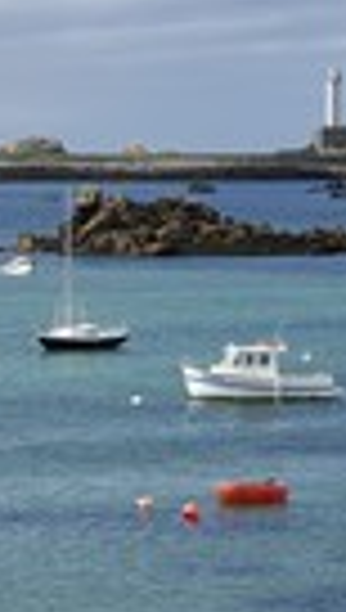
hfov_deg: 5.4
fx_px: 3668
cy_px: 477
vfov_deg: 9.5
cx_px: -117
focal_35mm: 226
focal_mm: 70
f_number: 14
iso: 200
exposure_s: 1/200
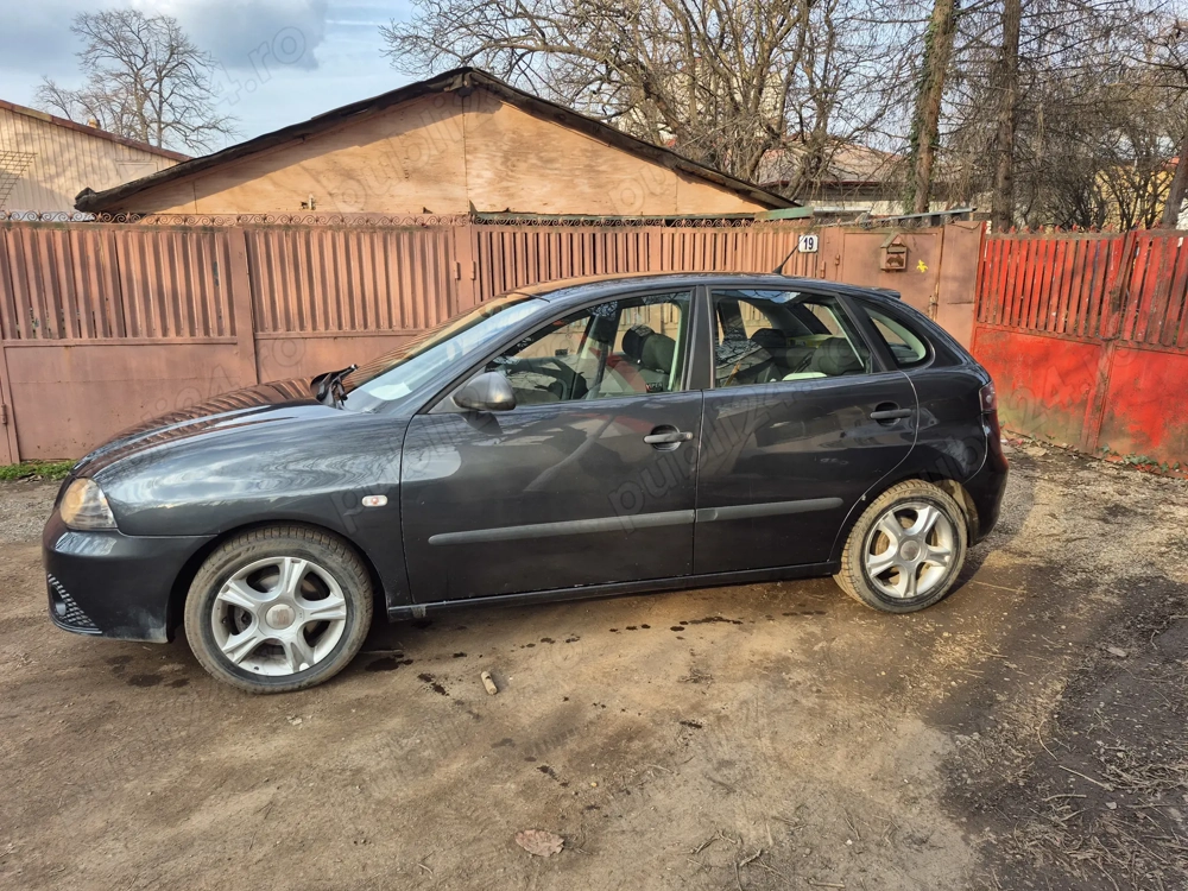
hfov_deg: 73.9
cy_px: 446
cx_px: 594
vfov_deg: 58.9
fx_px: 789
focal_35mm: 23
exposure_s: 1/369
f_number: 1.8
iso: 25
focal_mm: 5.4
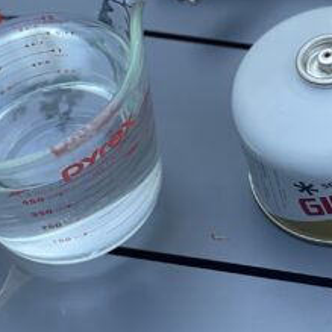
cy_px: 54
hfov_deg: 11.3
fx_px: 1595
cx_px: 528
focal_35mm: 147
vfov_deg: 11.8
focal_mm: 6
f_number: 2
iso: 64
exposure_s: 1/122
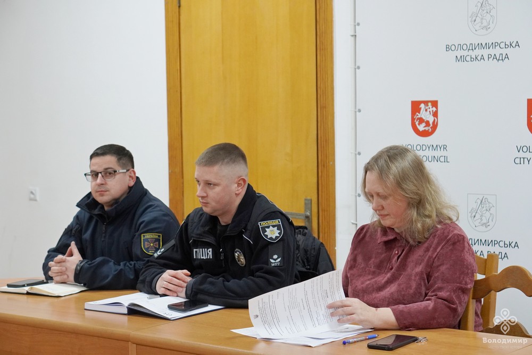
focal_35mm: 75
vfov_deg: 18.2
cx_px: 266
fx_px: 1108
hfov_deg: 27.0
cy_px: 178
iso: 2000
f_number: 4
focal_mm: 50
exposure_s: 1/160
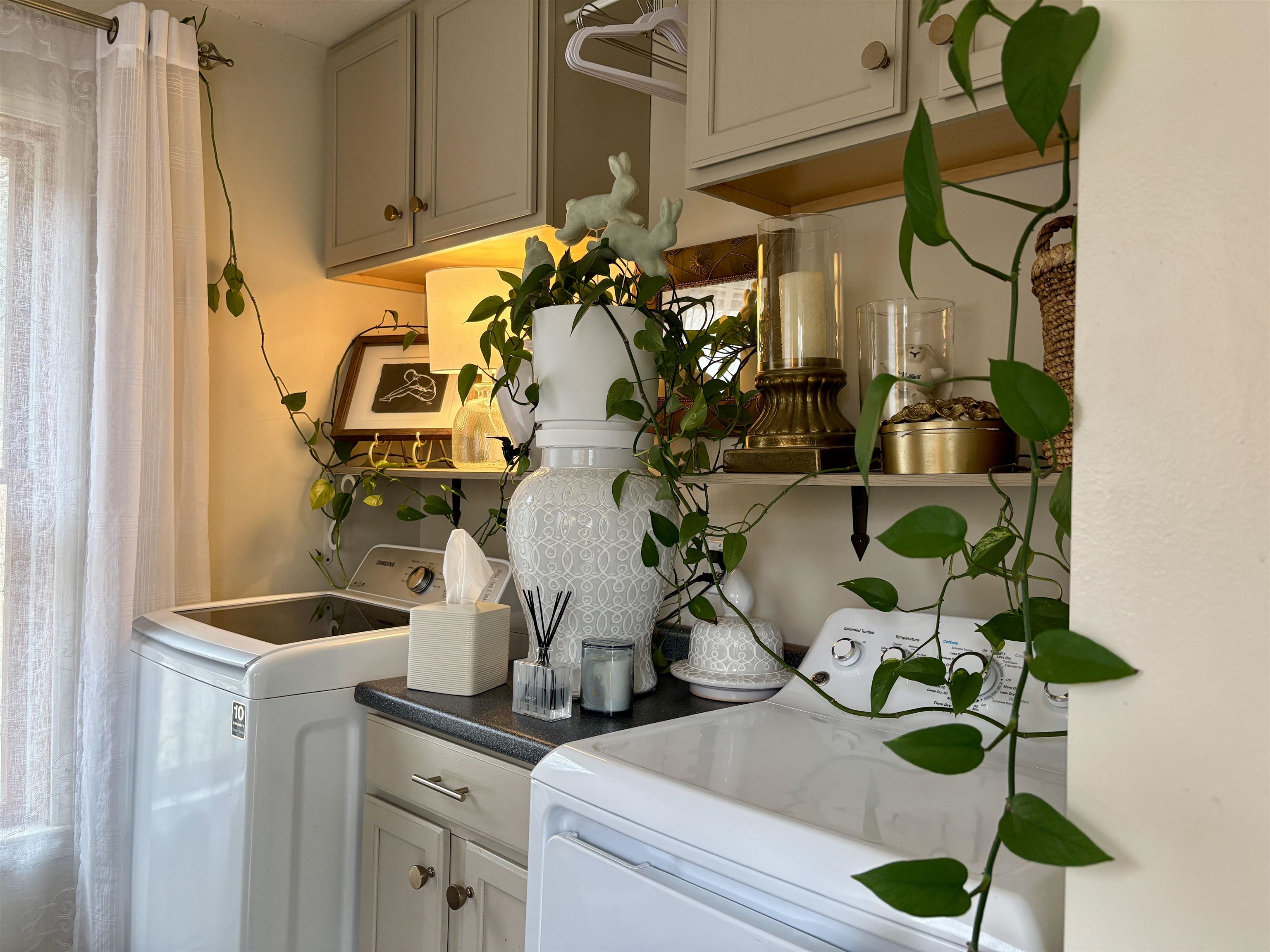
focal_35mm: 26
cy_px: 476
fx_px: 954
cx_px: 635
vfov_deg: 53.1
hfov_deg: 67.3
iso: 125
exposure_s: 1/60
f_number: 1.6
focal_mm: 5.96
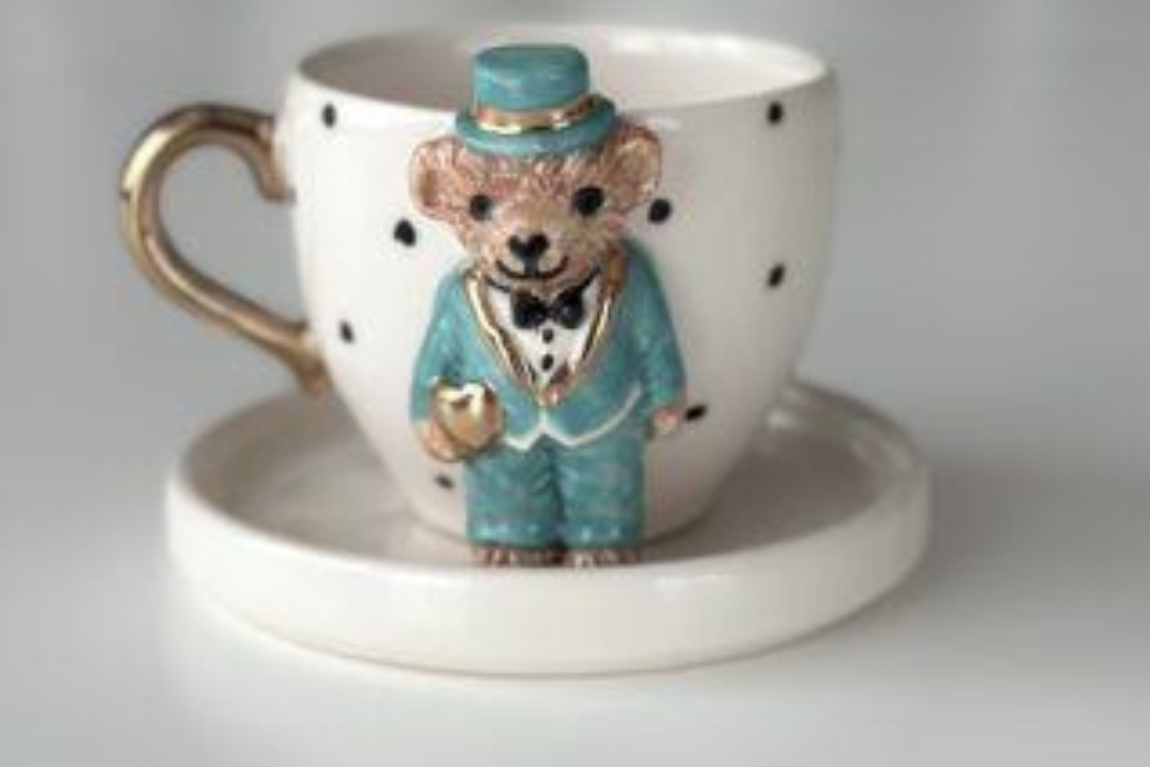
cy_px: 24
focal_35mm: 90
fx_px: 2875
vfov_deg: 15.0
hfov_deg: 22.6
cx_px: 604
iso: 100
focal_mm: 6.86
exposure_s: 1/121
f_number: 1.78
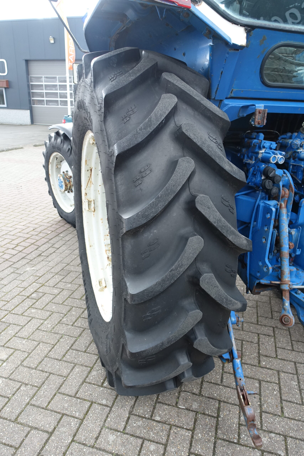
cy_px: 228
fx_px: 304
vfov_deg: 73.7
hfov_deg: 53.1
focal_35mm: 24
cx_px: 152
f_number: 2.8
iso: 400
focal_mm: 8.8
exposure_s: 1/250
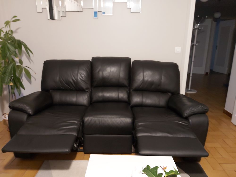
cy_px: 88
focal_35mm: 26
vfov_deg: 53.1
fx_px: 177
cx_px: 118
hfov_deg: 67.3
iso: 640
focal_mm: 3.92
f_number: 1.7
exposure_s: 1/25
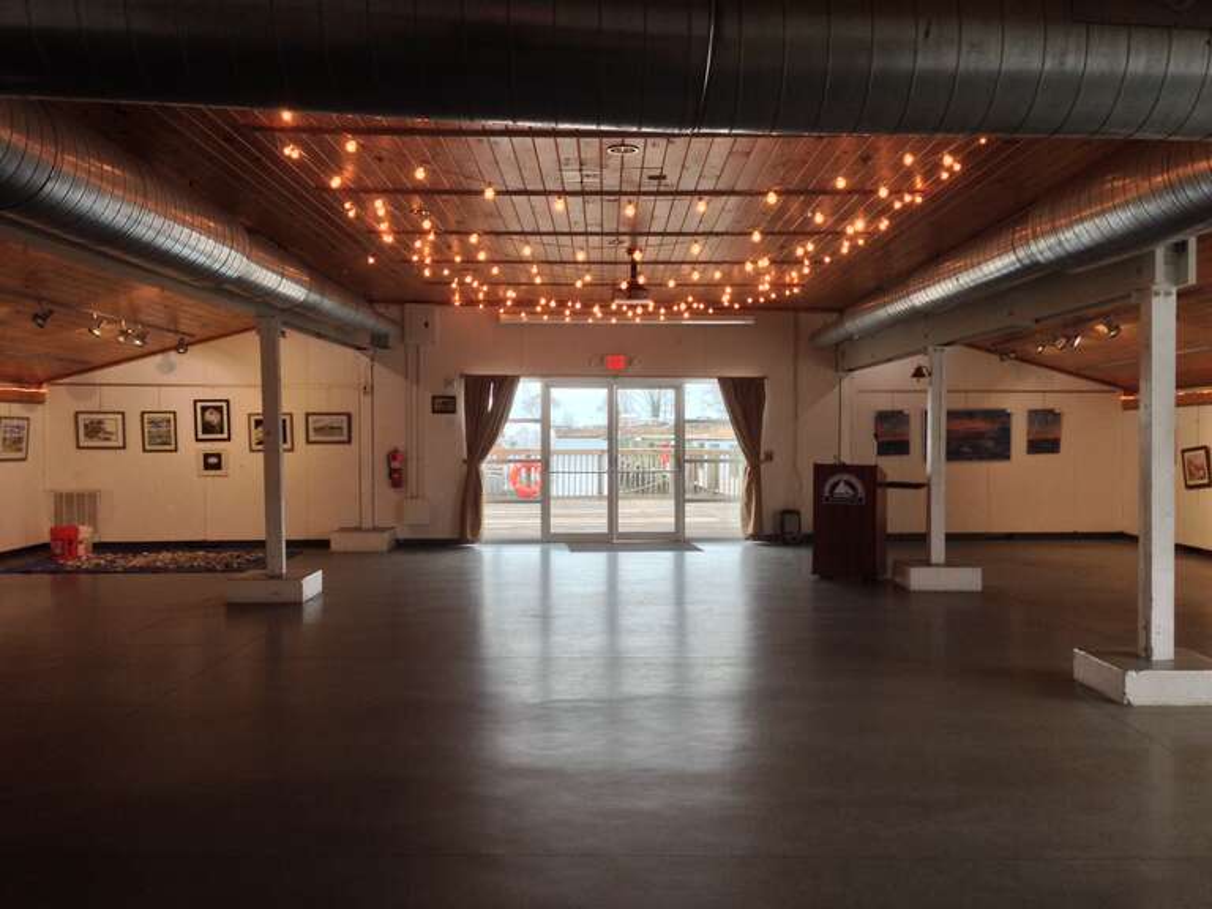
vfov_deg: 42.9
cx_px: 606
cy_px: 454
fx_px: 1155
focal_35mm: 33
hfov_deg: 55.4
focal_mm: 4.12
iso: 50
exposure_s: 1/60
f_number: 2.4
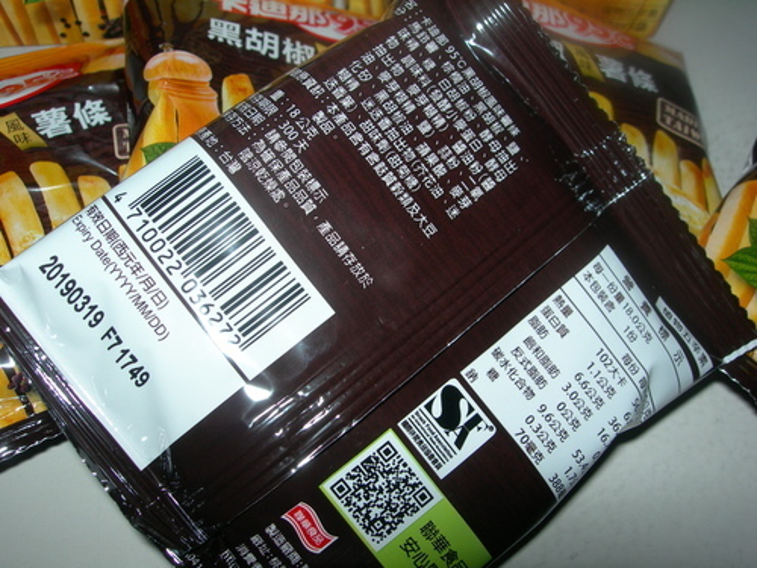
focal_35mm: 38
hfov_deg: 49.0
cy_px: 284
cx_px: 378
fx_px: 831
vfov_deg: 37.7
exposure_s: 1/60.1
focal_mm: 7.8
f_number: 4.8
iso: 50
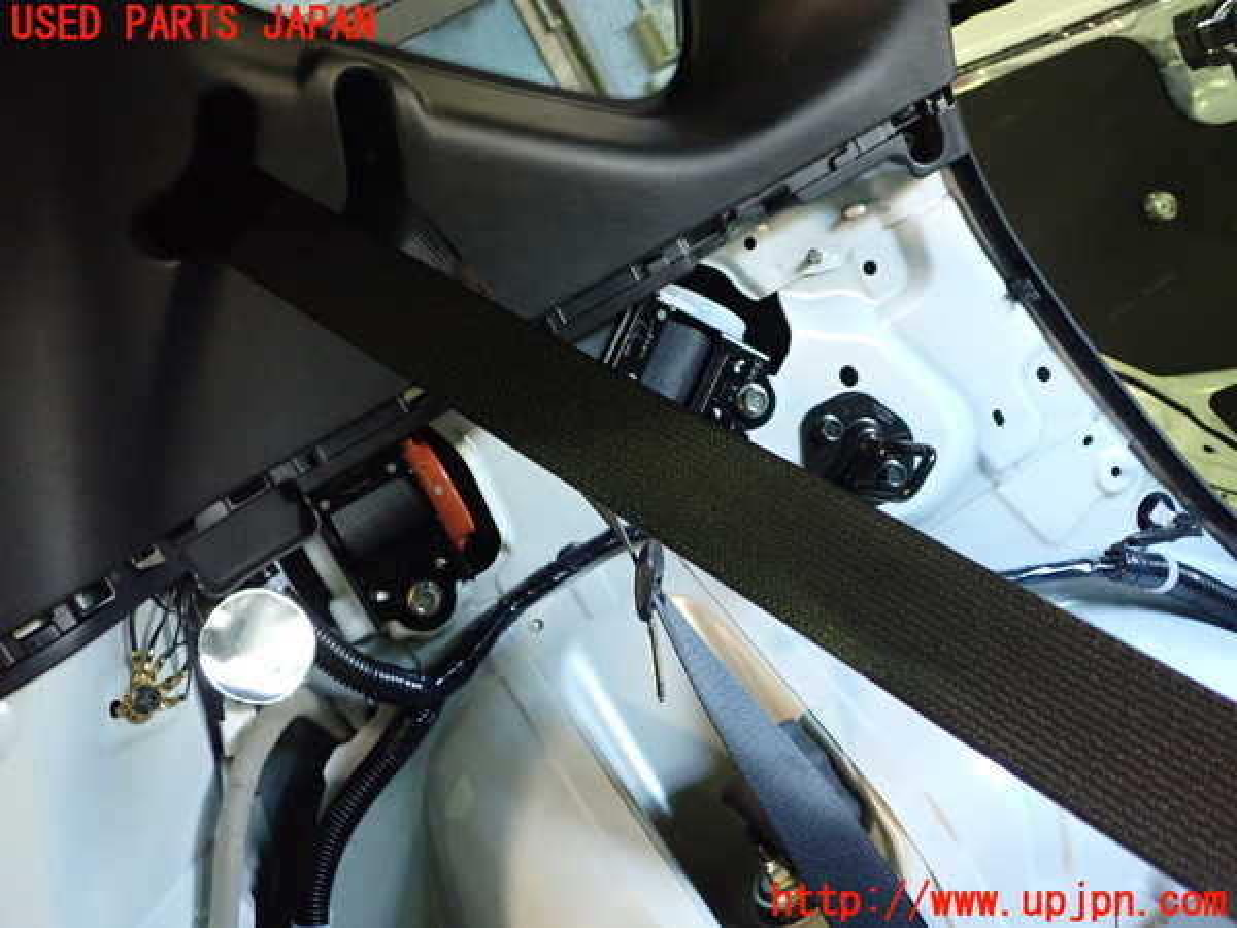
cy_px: 464
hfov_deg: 56.8
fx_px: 1144
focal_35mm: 32
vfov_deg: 44.2
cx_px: 618
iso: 800
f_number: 2.4
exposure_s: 1/25
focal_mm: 5.79
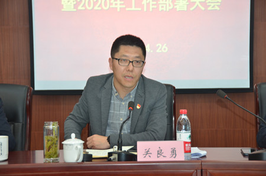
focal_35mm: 84
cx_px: 133
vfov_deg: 16.2
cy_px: 88
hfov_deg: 24.2
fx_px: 619
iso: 800
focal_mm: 56
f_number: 4.8
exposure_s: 1/60
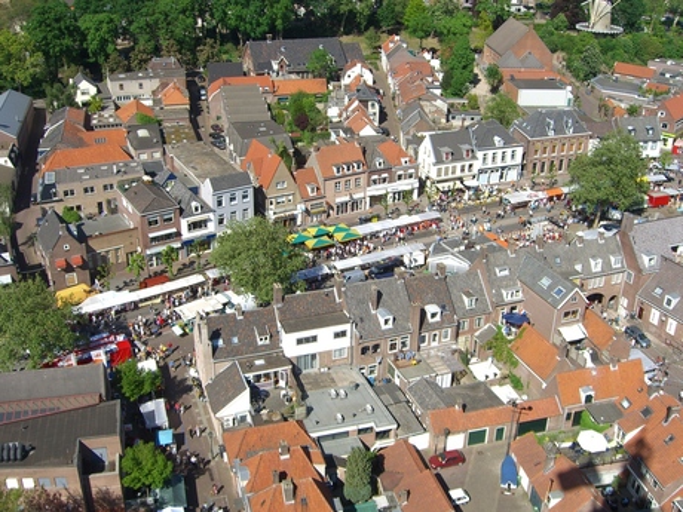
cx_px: 342
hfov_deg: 49.0
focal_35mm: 38
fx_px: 750
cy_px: 256
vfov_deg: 37.7
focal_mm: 7.9
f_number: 8
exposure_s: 1/160
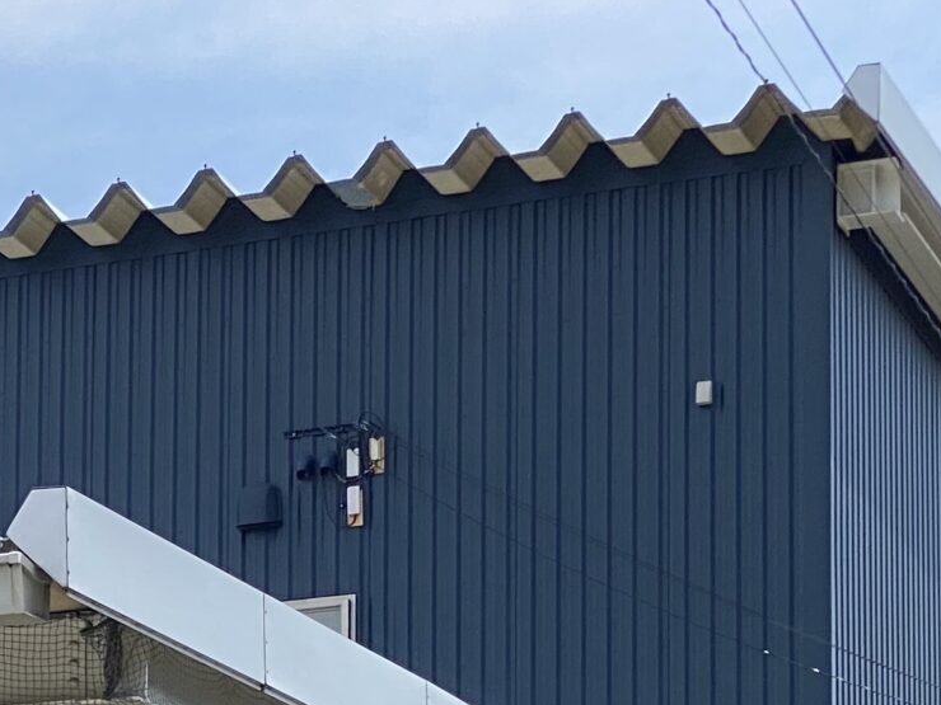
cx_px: -519
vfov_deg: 8.0
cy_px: 1155
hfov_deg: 10.6
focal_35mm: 180
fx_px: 4893
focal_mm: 6
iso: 20
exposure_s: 1/2398
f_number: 2
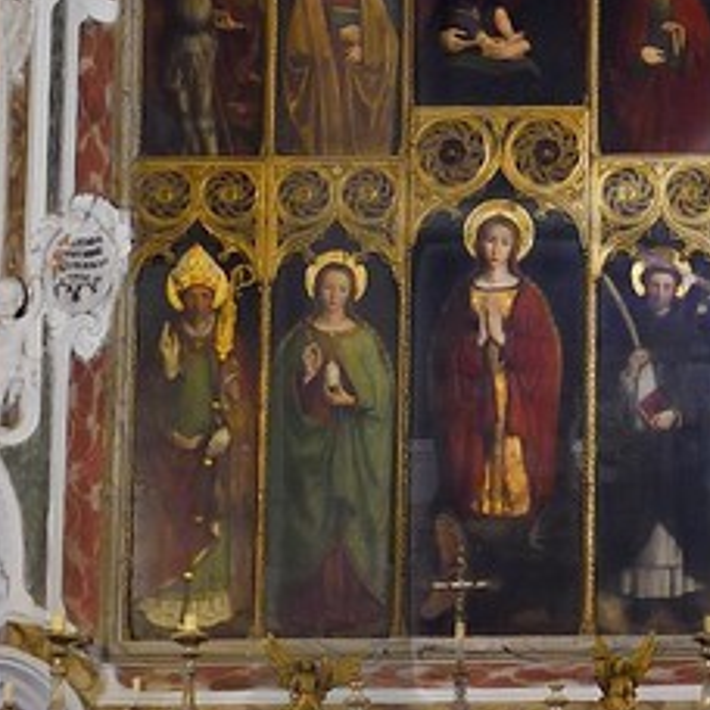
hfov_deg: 8.0
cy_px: 249
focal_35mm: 215
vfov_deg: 8.1
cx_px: 1018
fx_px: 4989
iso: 3200
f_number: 8
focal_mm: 36
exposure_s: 1/25
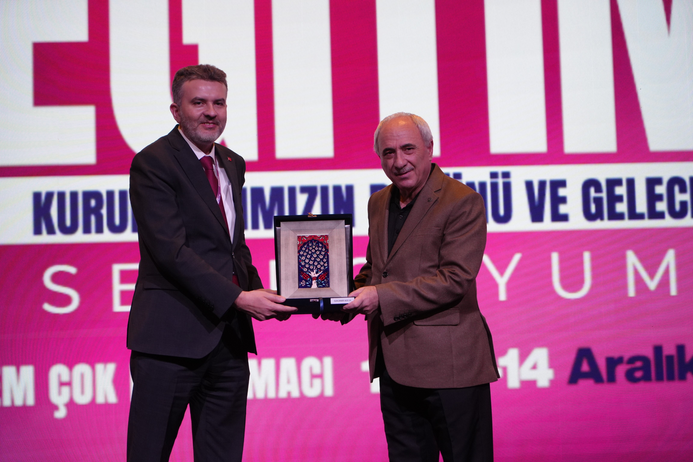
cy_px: 231
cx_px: 346
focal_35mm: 70
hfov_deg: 28.8
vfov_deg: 19.5
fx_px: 1347
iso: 1600
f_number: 4
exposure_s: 1/160
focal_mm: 70
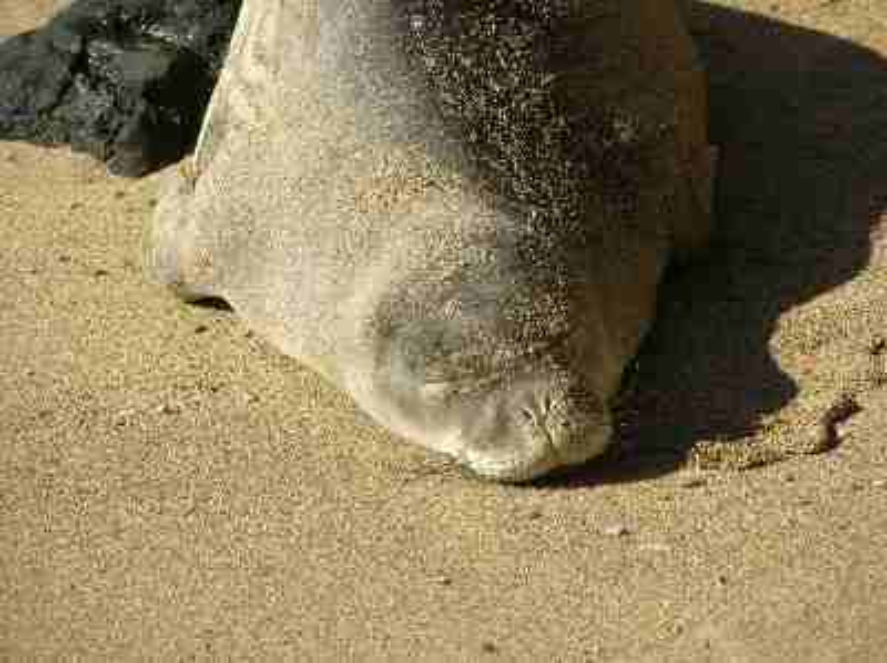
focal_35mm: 303
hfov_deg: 6.5
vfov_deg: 4.9
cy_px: 332
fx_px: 7755
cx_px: 444
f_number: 4.4
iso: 50
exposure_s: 1/438
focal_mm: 50
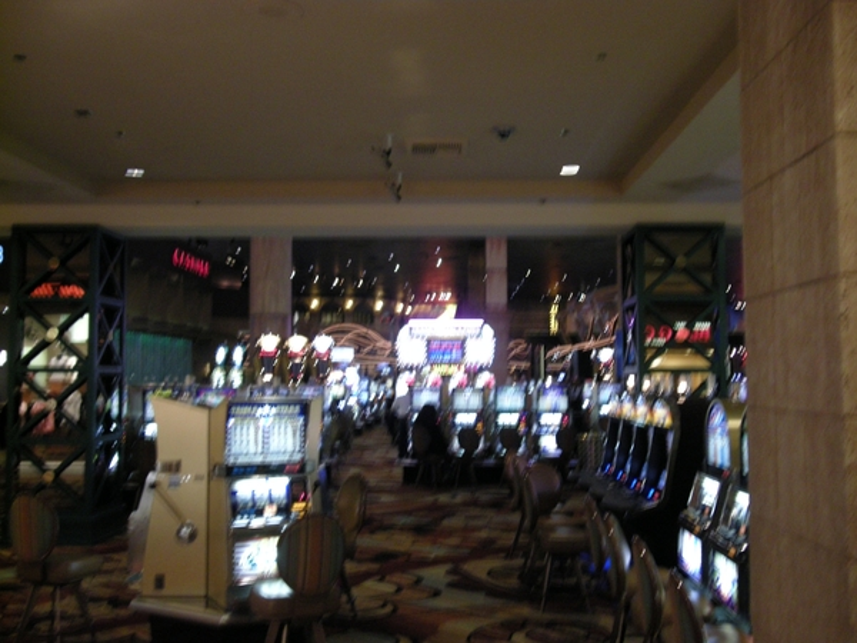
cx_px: 428
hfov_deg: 50.1
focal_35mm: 37
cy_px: 322
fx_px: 916
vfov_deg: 38.7
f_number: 2.8
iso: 400
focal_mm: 7.9
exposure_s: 1/13.2
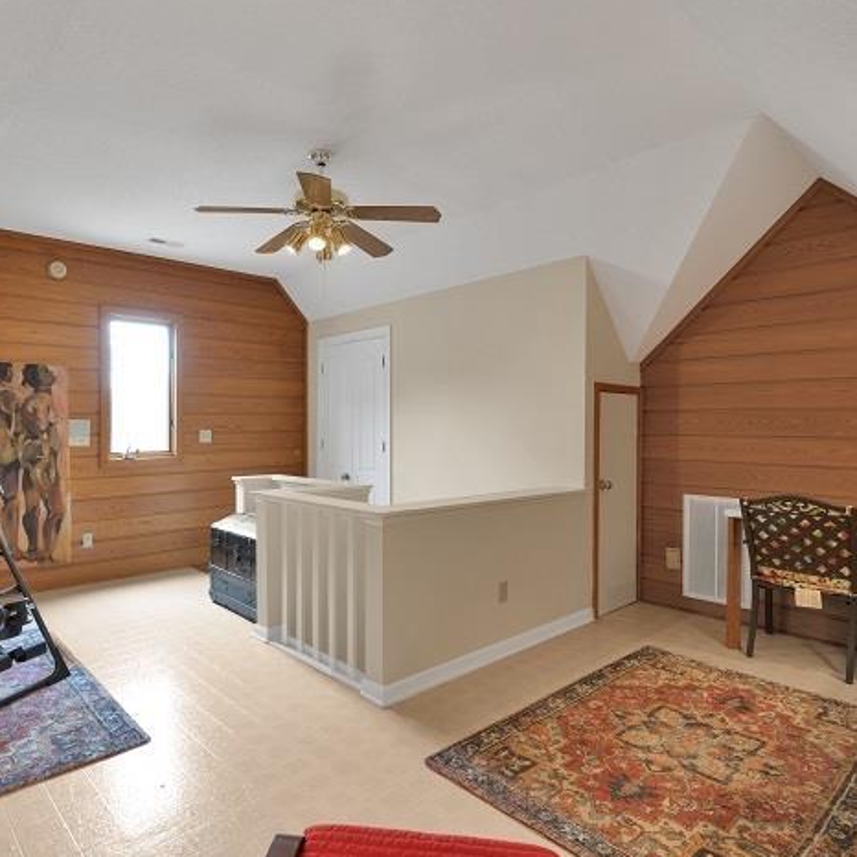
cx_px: 375
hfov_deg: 71.9
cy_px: 432
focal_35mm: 21
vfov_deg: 72.1
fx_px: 588
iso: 250
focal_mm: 16
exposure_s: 1/4
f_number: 8
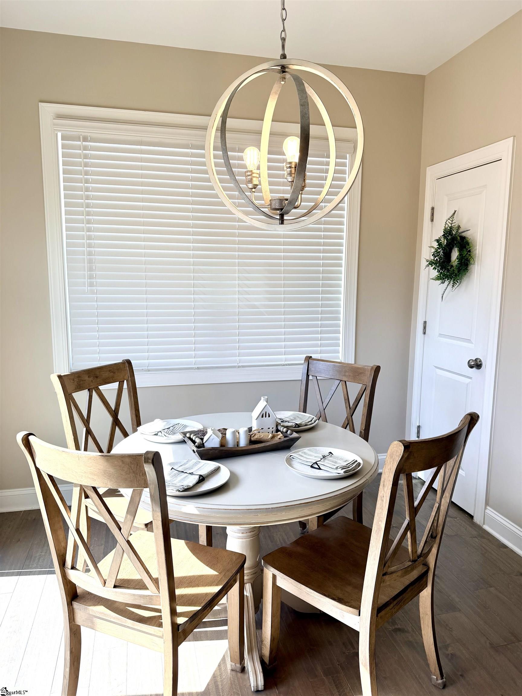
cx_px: 261
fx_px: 483
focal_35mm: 24
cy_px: 348
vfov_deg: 71.6
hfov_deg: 56.8
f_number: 1.78
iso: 100
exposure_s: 1/643
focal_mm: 6.76
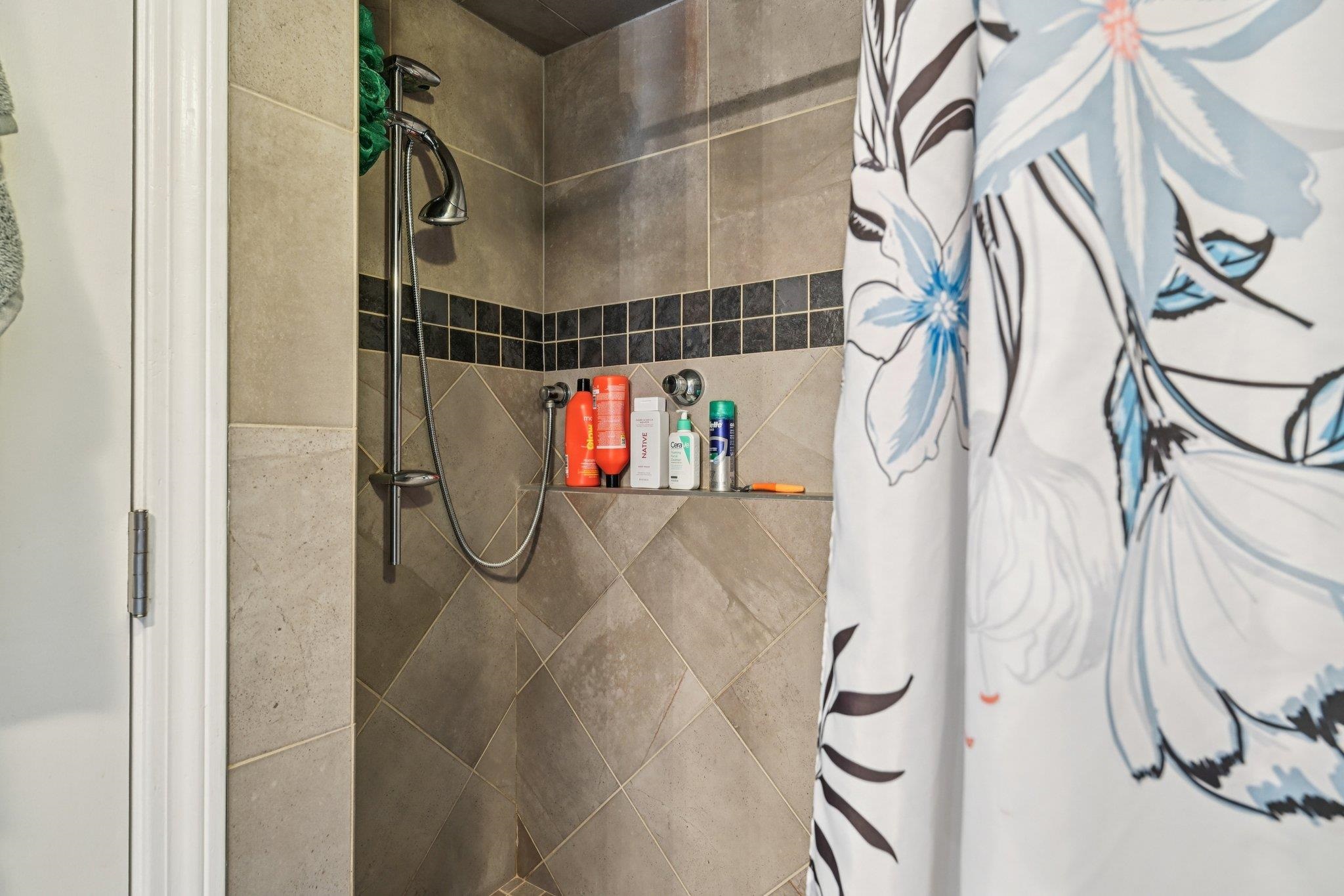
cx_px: 672
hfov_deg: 86.9
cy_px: 448
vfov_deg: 64.5
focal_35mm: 19
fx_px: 709
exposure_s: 1.3
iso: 400
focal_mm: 19
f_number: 8
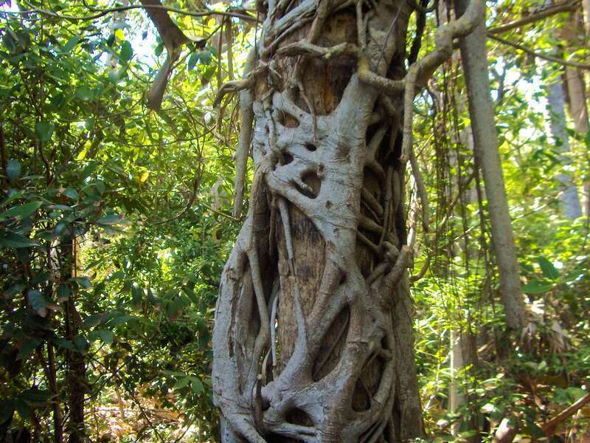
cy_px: 222
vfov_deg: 36.0
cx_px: 295
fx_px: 682
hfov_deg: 46.8
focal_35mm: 40
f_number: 2.8
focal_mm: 6.8
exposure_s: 1/133
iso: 154
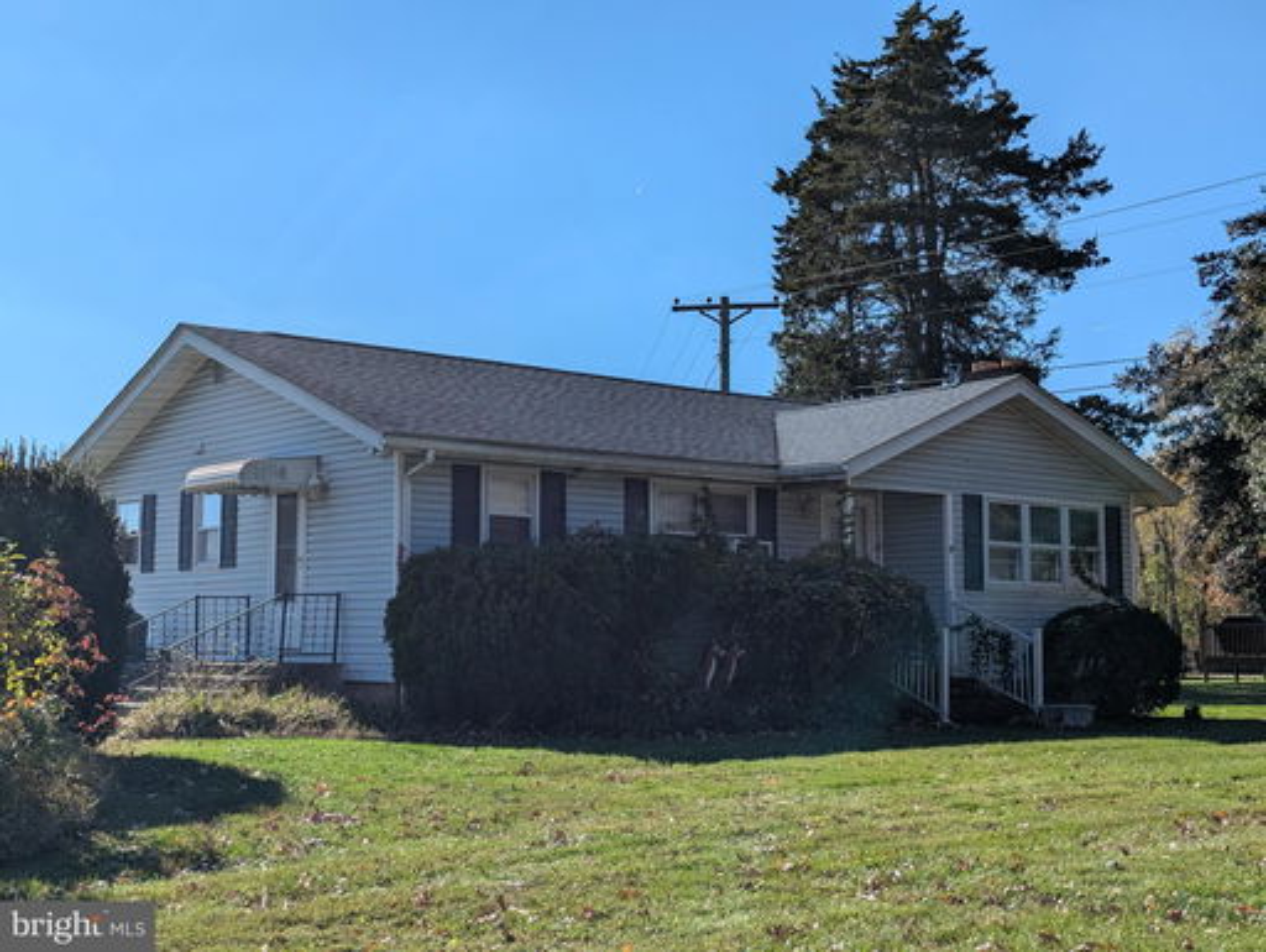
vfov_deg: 30.3
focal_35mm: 48
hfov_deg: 39.6
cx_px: 633
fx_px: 1757
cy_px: 476
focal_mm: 6.81
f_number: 1.85
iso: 46
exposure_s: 1/3448
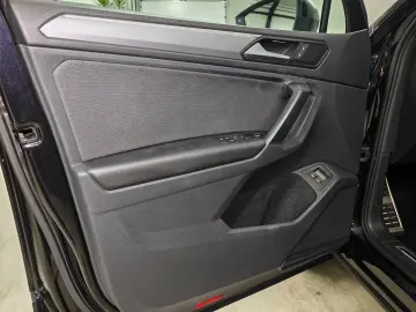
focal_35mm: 26
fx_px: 312
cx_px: 208
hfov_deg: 67.3
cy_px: 156
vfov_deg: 53.1
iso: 400
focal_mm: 5.4
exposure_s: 1/50
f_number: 1.6
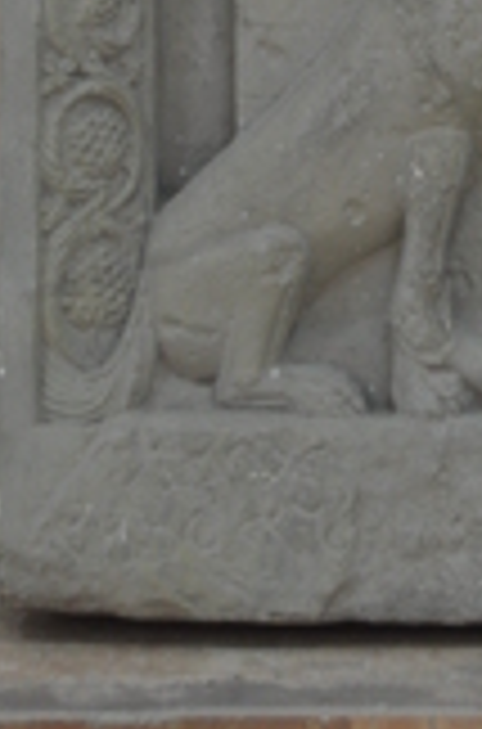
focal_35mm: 319
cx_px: 822
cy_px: -513
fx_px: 6448
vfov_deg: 6.4
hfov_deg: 4.2
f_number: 4.8
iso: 400
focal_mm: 52
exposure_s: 1/25
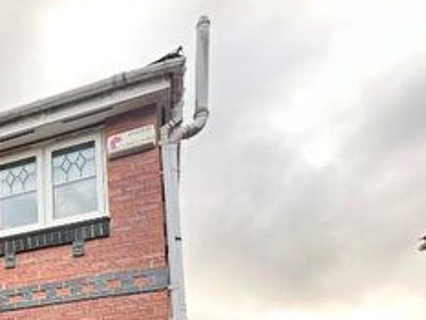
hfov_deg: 34.0
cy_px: 398
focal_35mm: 42
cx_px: -110
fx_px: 517
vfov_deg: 29.0
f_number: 2.2
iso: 64
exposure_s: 1/99
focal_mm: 2.22
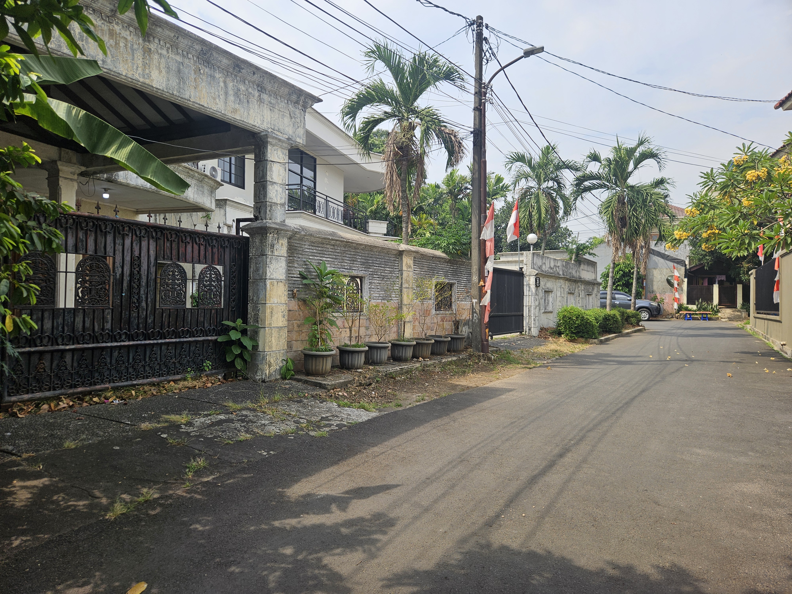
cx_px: 396
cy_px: 297
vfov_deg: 58.9
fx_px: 526
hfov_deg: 73.9
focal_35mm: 23
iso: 25
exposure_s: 1/1179
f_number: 1.8
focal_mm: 5.4
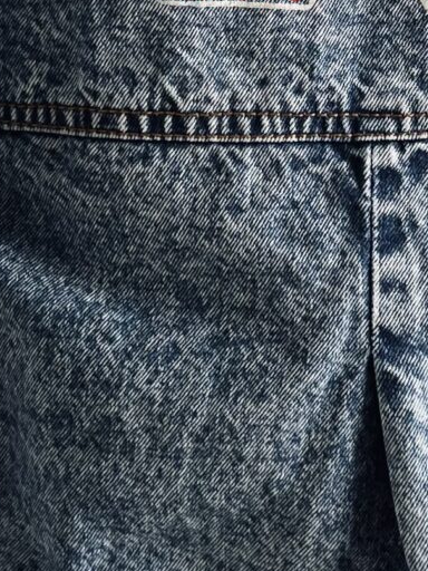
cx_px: 393
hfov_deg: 11.3
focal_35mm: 130
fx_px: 2143
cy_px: -165
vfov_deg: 14.5
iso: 50
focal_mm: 5.7
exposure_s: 1/121
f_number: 1.5
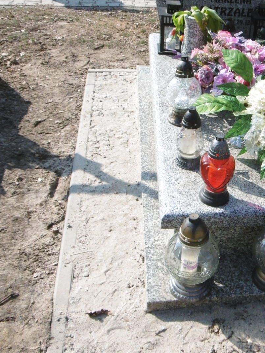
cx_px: 232
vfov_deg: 41.0
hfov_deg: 30.3
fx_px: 470
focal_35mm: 46
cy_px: 133
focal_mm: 4.3
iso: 100
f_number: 3.1
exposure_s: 1/800
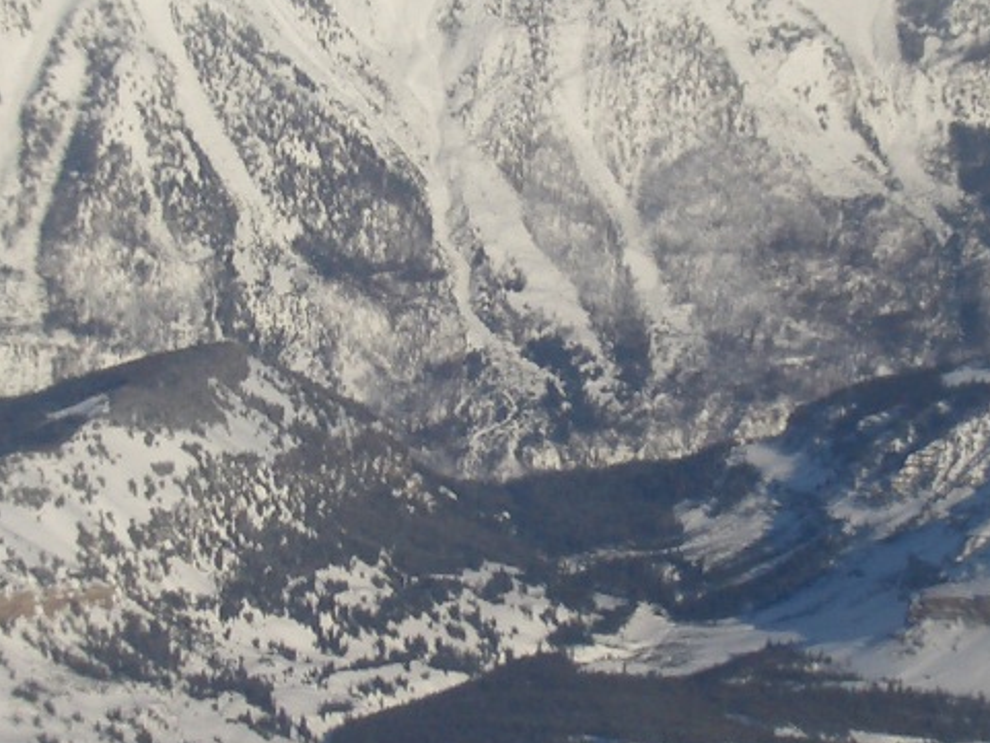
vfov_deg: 9.1
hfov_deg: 12.1
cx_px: 412
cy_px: 288
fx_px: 4663
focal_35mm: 163
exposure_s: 1/500
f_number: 5
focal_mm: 8.2
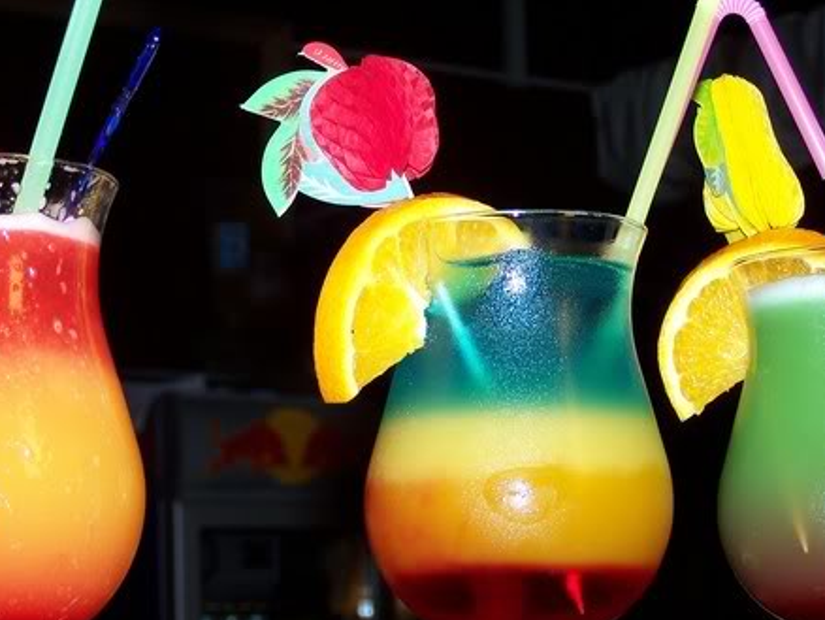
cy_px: 419
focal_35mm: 98
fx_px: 2337
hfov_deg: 20.0
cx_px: 431
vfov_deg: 15.1
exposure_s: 1/80
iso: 80
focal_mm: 11.1
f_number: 3.2
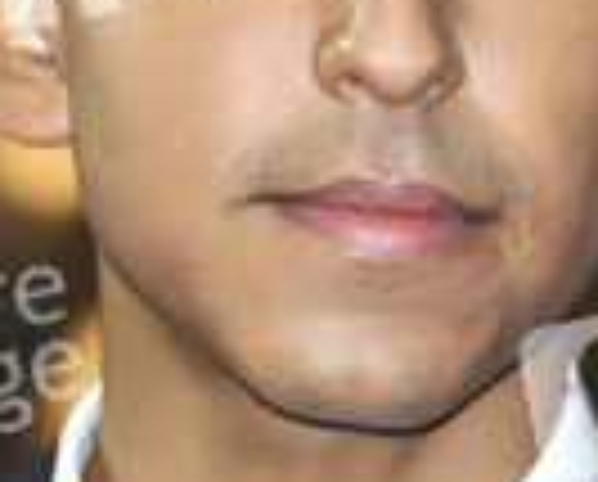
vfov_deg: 2.2
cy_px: 149
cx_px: 344
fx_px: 12353
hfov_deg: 2.8
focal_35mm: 696
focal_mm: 165
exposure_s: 1/200
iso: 320
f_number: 4.5
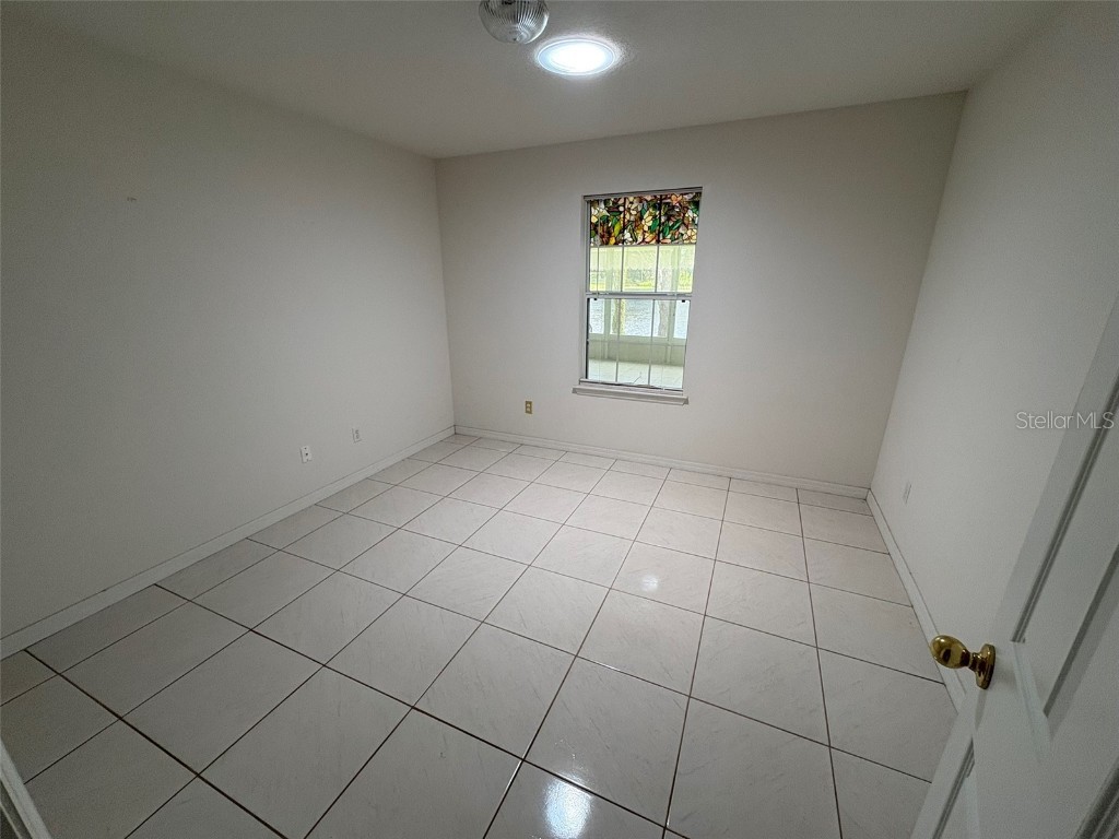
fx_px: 453
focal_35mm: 14
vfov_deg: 85.7
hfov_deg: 102.1
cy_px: 420
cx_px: 560
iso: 160
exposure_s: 1/120
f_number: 2.2
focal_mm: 2.22
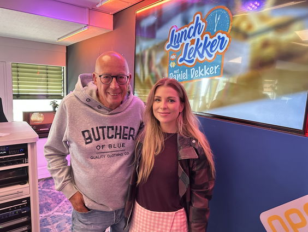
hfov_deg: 71.5
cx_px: 154
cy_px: 116
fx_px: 214
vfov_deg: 56.9
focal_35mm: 24
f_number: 1.78
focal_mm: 6.86
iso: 800
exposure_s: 1/50
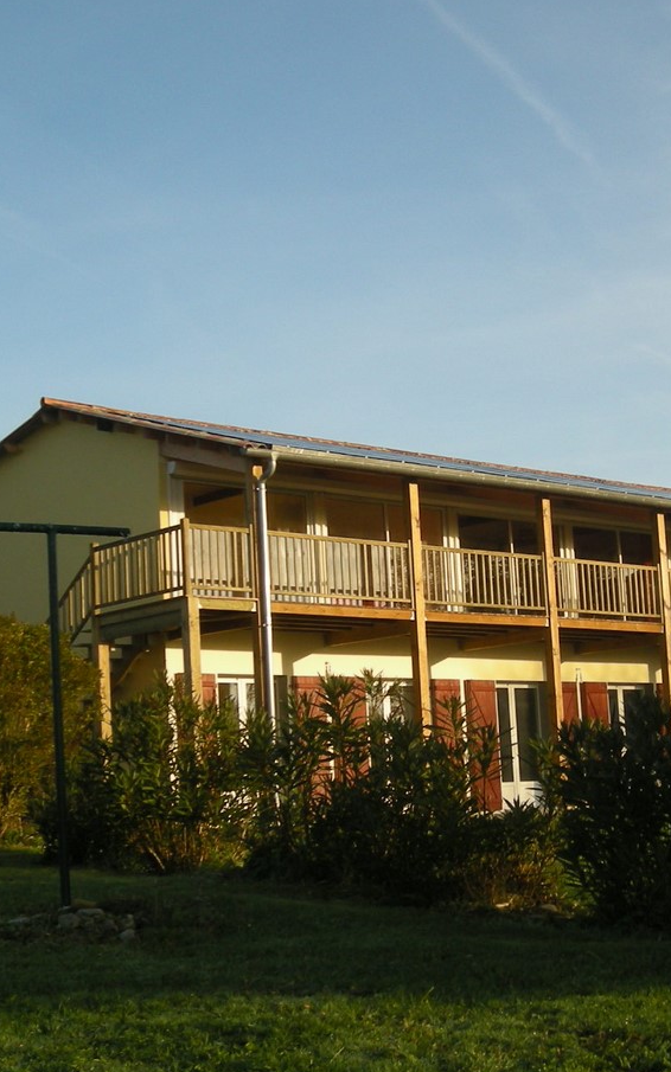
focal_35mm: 59
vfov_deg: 34.5
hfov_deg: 21.9
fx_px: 1725
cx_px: 466
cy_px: 569
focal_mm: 5.7
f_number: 2.8
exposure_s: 1/379
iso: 50
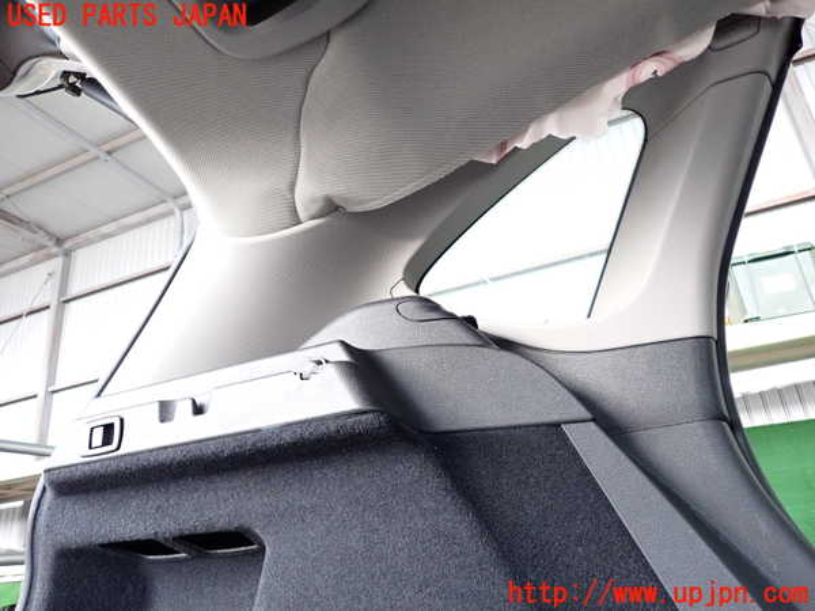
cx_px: 408
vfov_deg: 54.9
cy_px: 306
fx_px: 589
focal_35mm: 25
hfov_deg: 69.4
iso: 500
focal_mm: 4.5
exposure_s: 1/125
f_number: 2
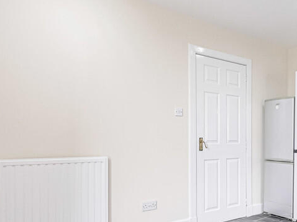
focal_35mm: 30
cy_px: 148
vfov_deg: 46.0
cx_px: 237
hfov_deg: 55.8
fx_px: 257
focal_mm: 7
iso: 1250
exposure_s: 1/60
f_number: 4
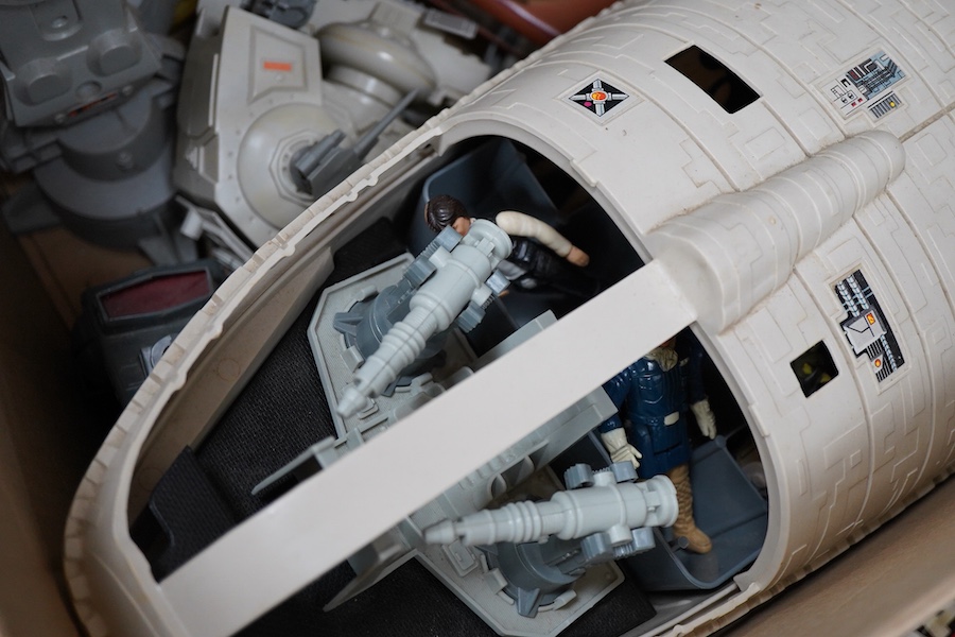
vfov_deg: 29.9
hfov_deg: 43.6
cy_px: 318
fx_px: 1194
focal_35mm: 45
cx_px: 478
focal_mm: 30
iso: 1250
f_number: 3.5
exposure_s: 1/125
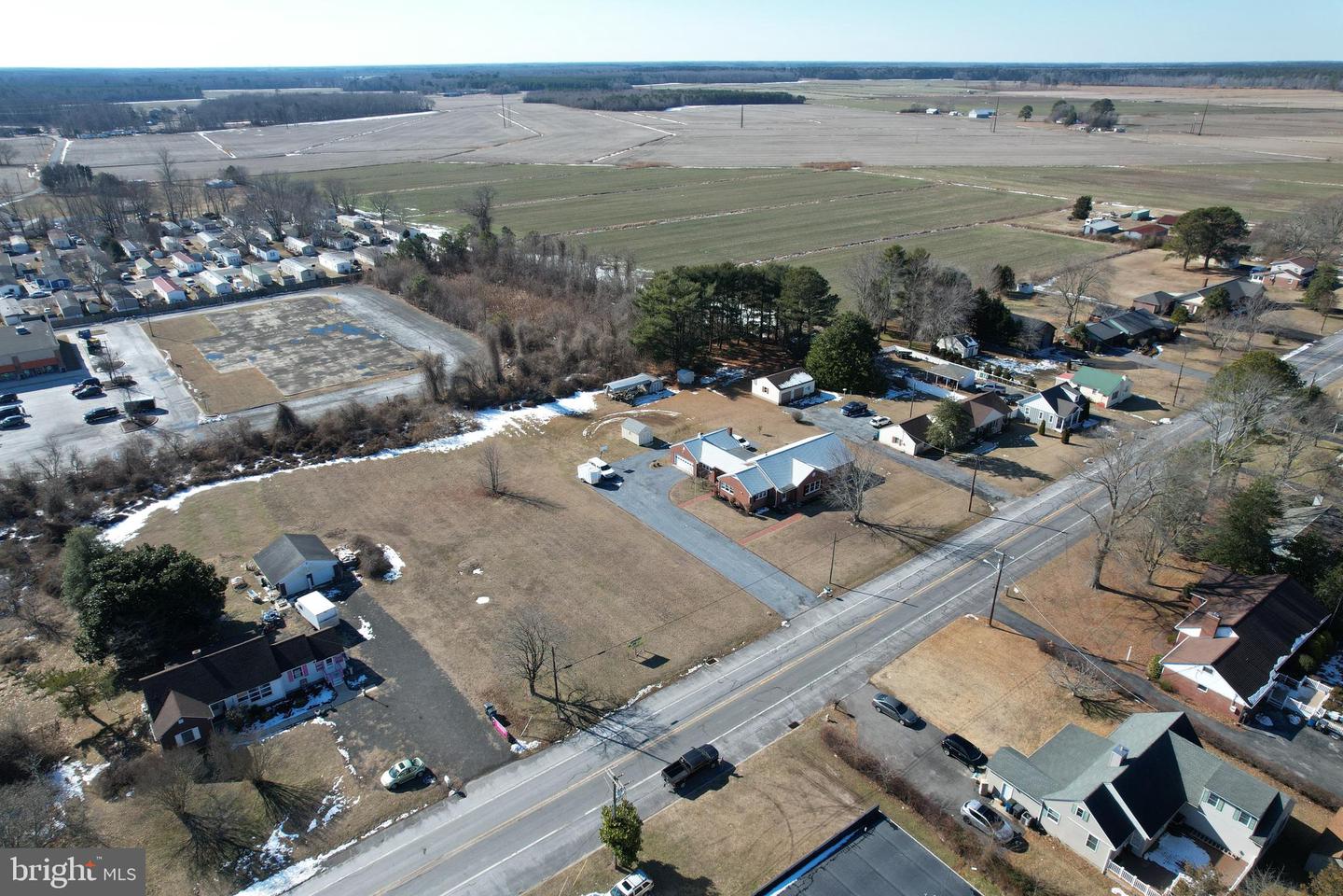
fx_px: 821
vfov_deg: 57.2
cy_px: 448
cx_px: 672
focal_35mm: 22
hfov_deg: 78.6
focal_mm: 8.38
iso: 100
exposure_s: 1/1250
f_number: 2.8
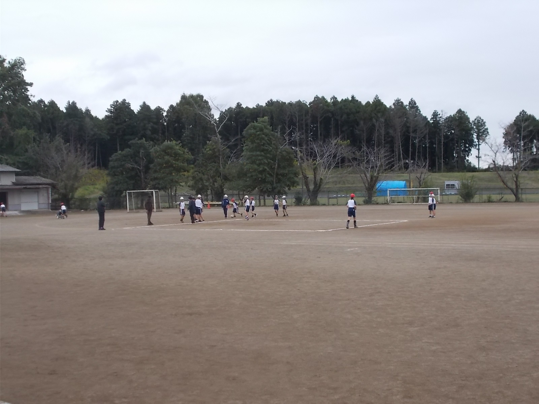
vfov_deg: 29.1
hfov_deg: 38.2
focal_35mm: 50
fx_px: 779
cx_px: 270
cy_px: 202
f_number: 4.5
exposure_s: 1/250
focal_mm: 9
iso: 180
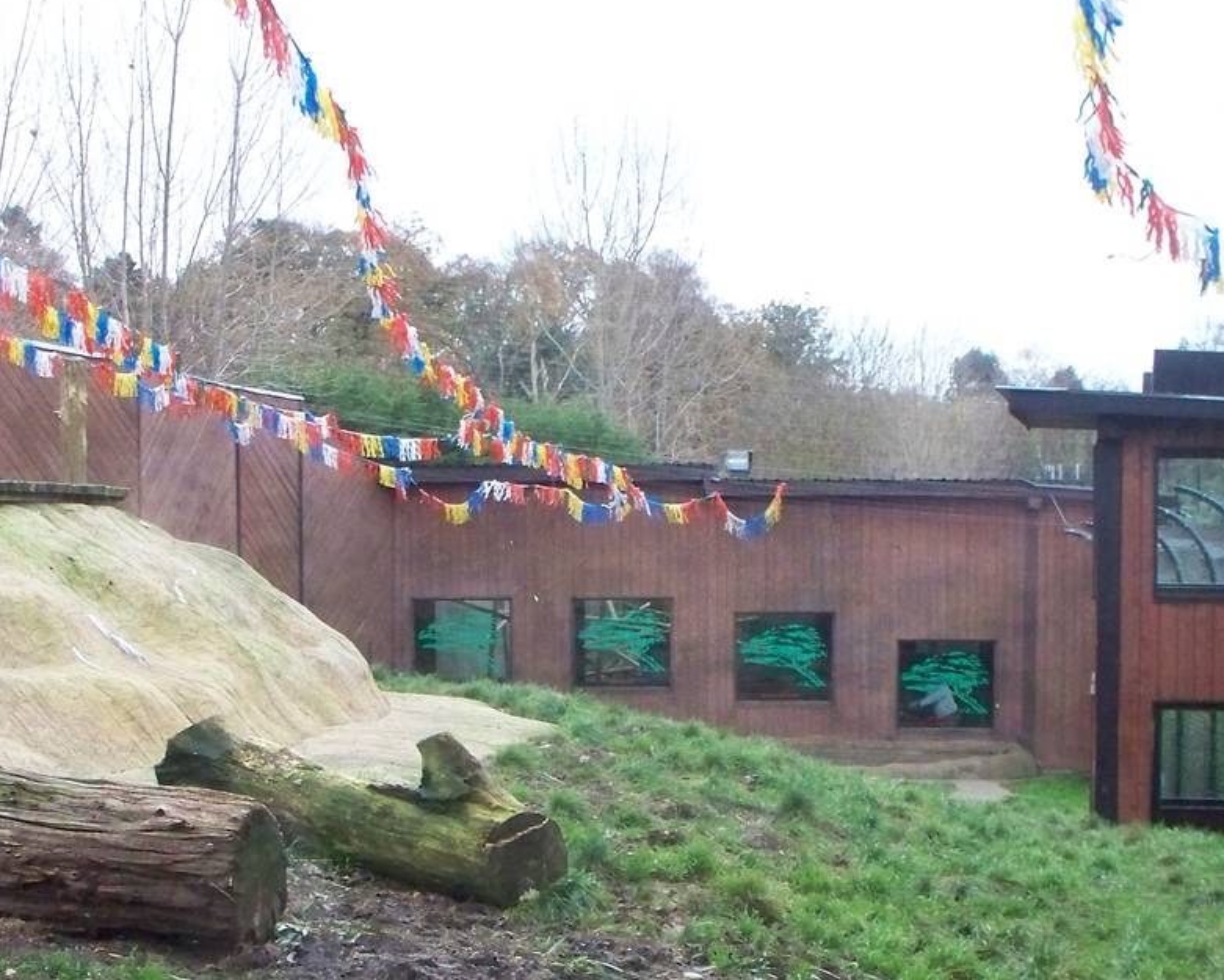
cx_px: 602
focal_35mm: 72
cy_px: 717
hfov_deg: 26.4
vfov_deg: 21.1
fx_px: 2609
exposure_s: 1/60
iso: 400
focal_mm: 7.54
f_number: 2.8
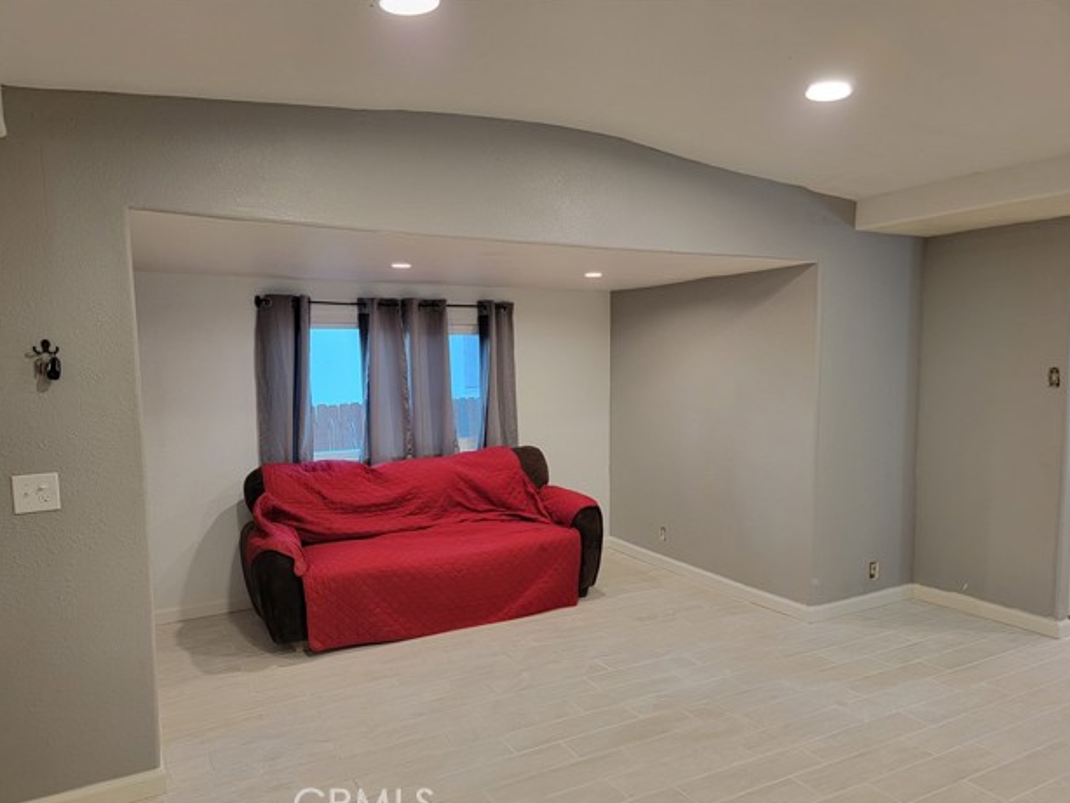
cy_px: 411
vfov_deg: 54.9
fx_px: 773
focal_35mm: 25
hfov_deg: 69.4
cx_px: 525
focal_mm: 6.7
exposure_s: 1/60
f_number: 1.8
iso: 200
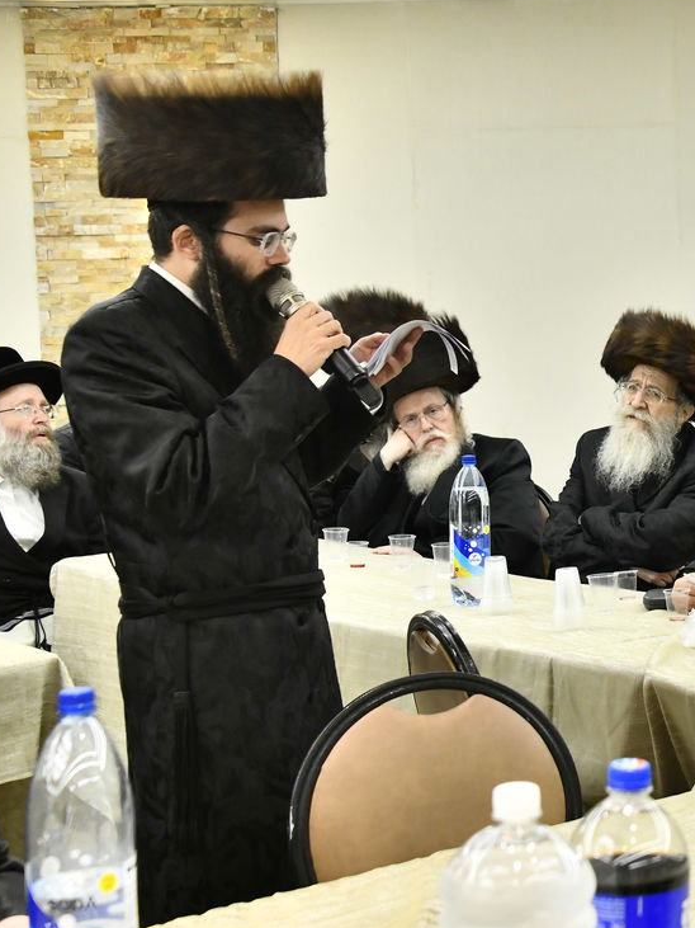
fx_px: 1874
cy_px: 375
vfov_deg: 27.7
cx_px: 791
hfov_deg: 19.9
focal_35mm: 70
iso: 2000
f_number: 5.6
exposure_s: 1/200
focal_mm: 38
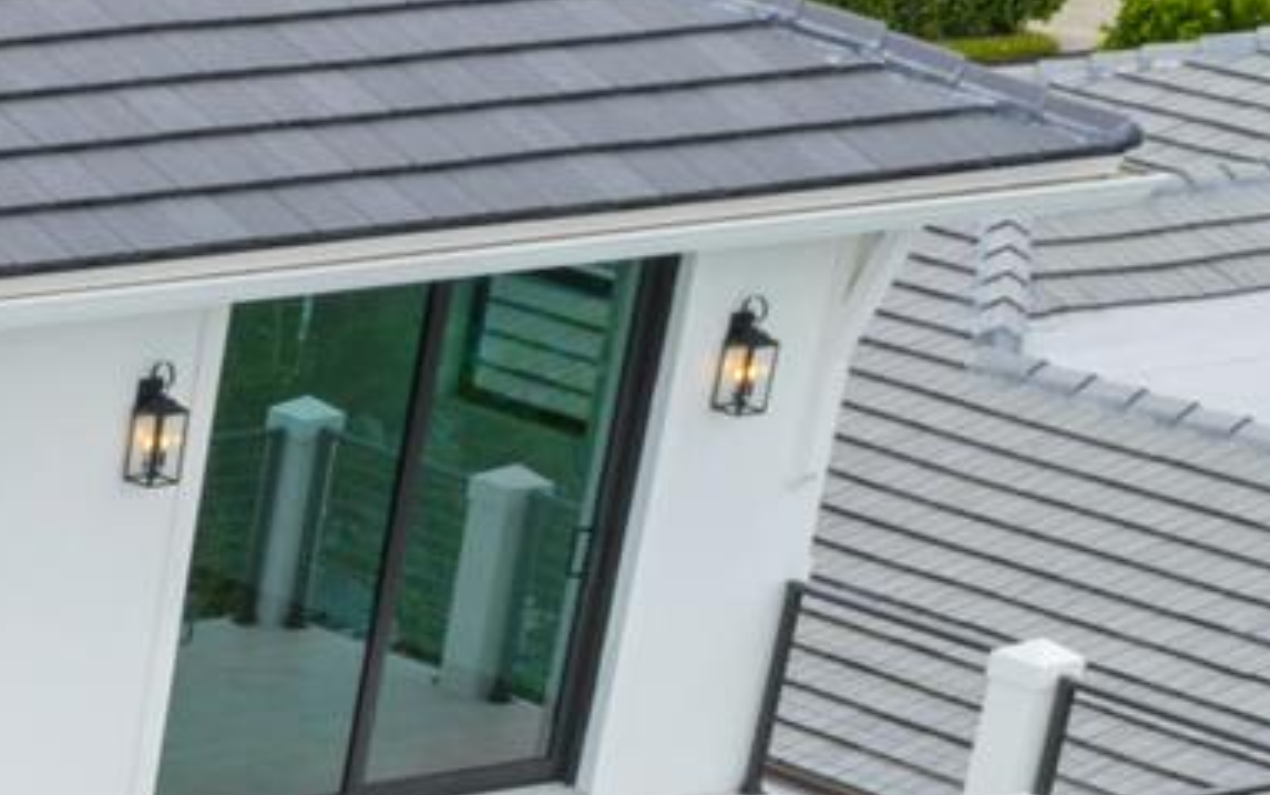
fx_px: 5297
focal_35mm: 153
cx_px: -1669
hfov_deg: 11.5
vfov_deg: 7.9
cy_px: 1971
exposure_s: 1/60
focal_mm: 14.45
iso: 100
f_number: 5
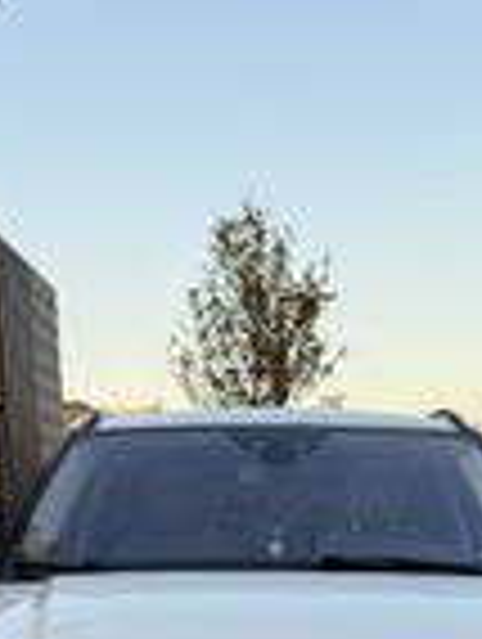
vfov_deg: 25.7
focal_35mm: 64
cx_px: 302
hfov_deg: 22.9
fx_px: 1185
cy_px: 842
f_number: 1.78
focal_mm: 6.76
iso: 80
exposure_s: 1/488
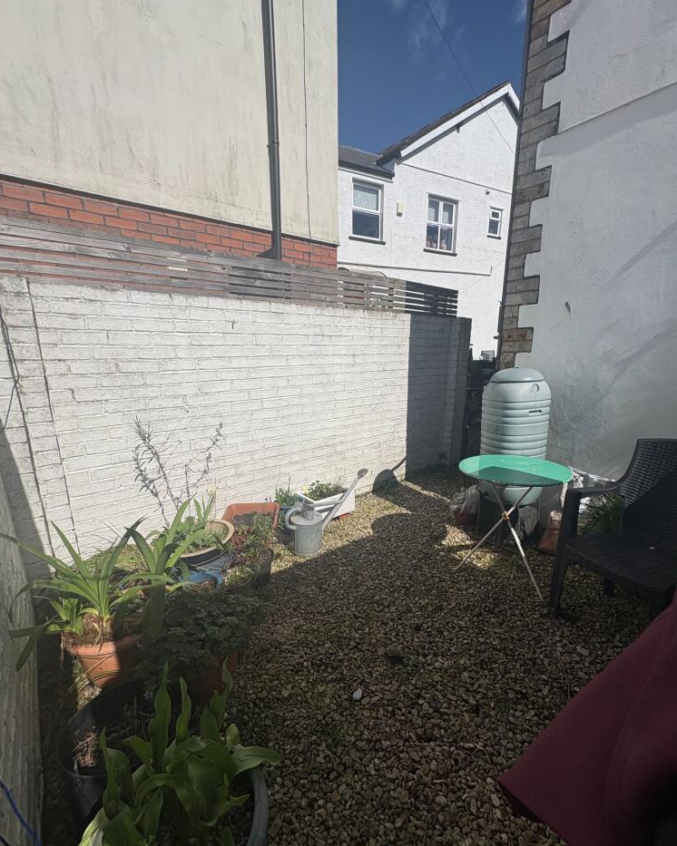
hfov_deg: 84.0
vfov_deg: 96.7
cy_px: 452
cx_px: 339
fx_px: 376
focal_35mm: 15
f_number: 2.2
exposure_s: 1/6135
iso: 50
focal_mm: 2.22
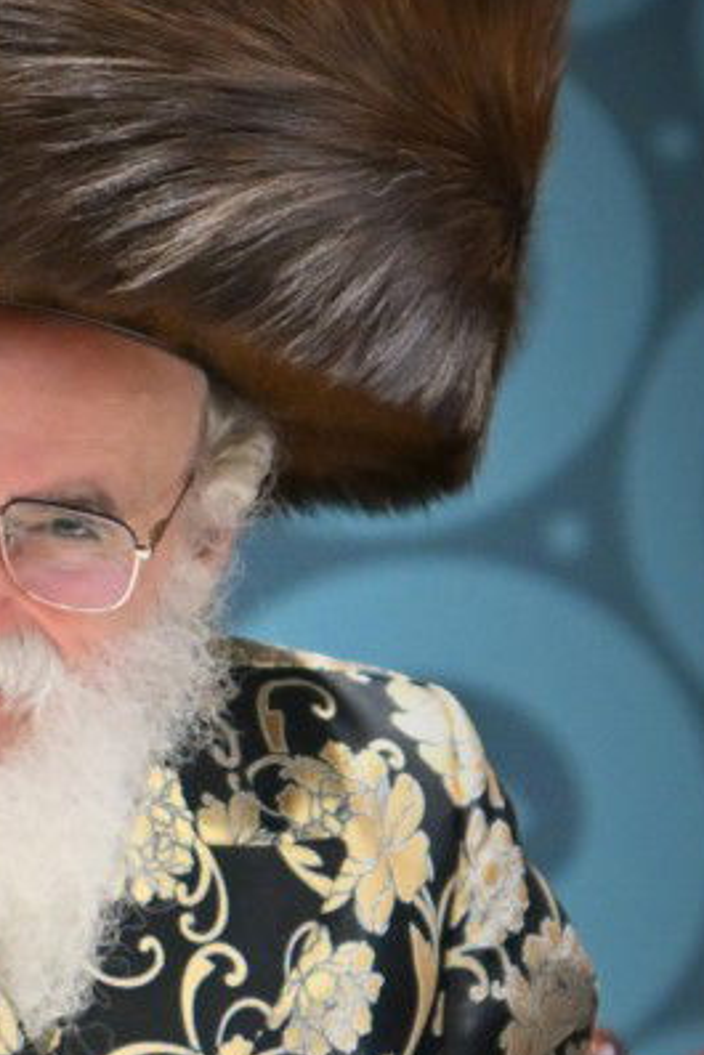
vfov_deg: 2.7
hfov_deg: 1.8
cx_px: -11
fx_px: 22653
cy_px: 943
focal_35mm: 773
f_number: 2.8
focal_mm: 200
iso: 640
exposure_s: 1/200
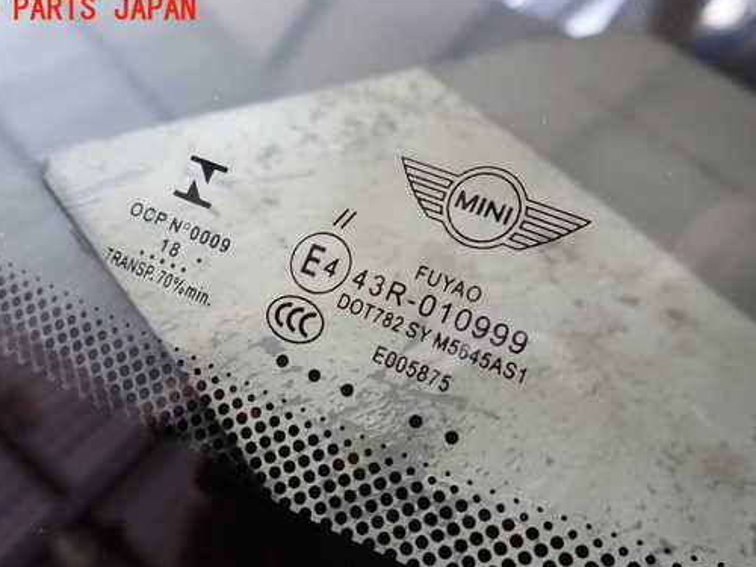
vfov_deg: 46.6
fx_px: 655
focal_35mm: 30
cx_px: 375
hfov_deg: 60.0
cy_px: 331
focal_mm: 4.5
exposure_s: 1/80
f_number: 2
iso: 100
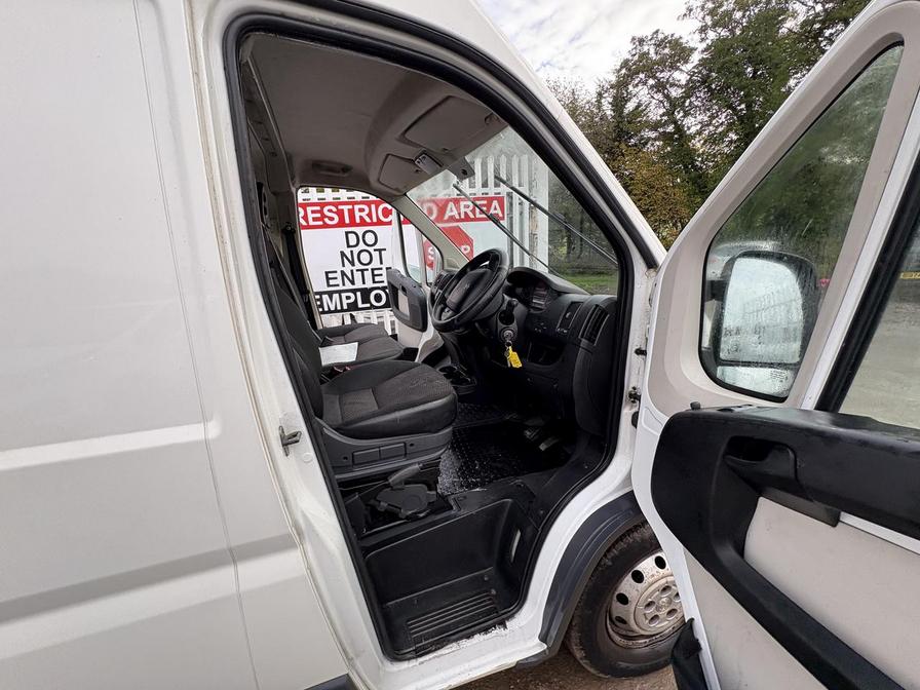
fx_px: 372
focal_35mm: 14
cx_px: 460
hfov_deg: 102.1
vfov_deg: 85.7
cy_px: 345
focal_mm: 2.22
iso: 40
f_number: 2.2
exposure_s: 1/104
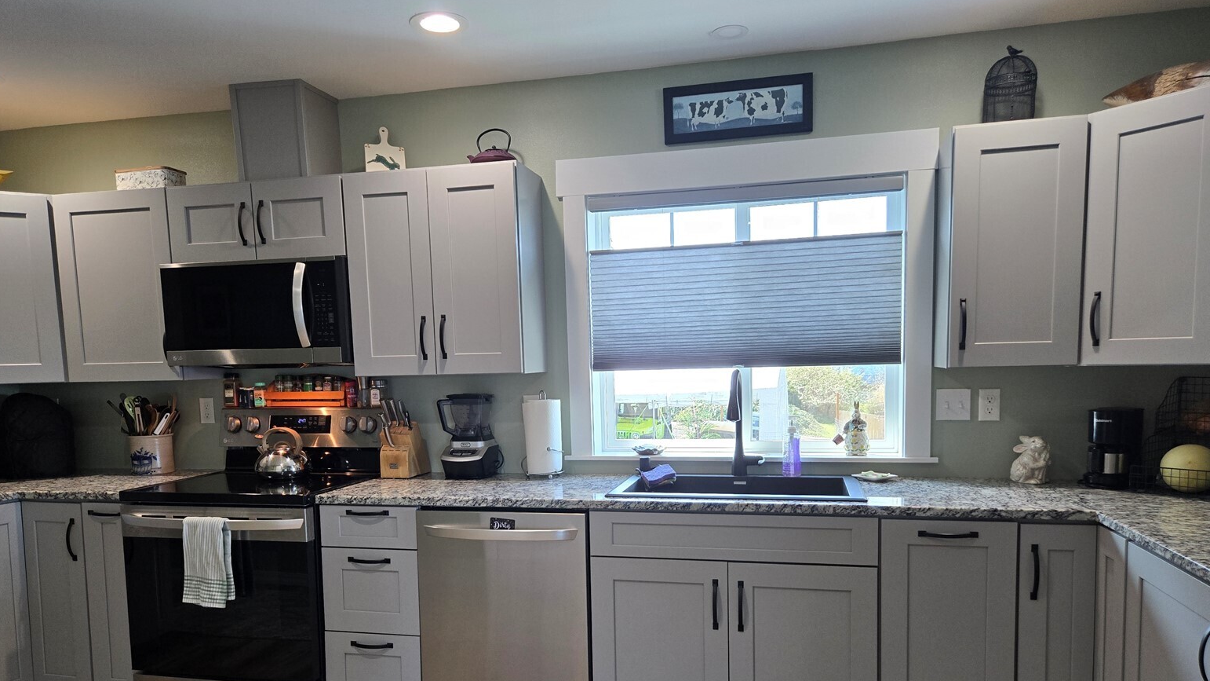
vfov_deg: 43.7
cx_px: 607
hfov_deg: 71.9
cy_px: 455
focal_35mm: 26
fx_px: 834
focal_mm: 5.4
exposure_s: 1/120
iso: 100
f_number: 1.8
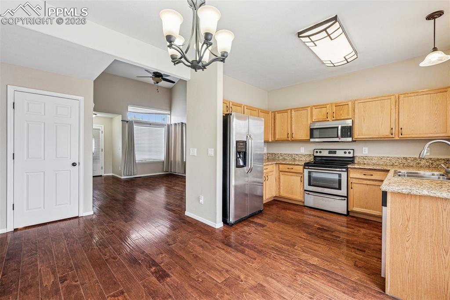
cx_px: 225
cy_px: 150
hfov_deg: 100.4
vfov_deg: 77.3
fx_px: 187
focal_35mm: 15
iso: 100
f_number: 9
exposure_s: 1/1.67
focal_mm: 15
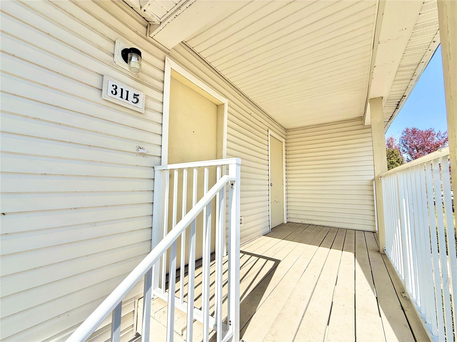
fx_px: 185
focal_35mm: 14
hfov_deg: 102.1
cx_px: 228
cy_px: 171
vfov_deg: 85.7
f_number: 2.2
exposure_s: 1/3460
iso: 50
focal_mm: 2.22
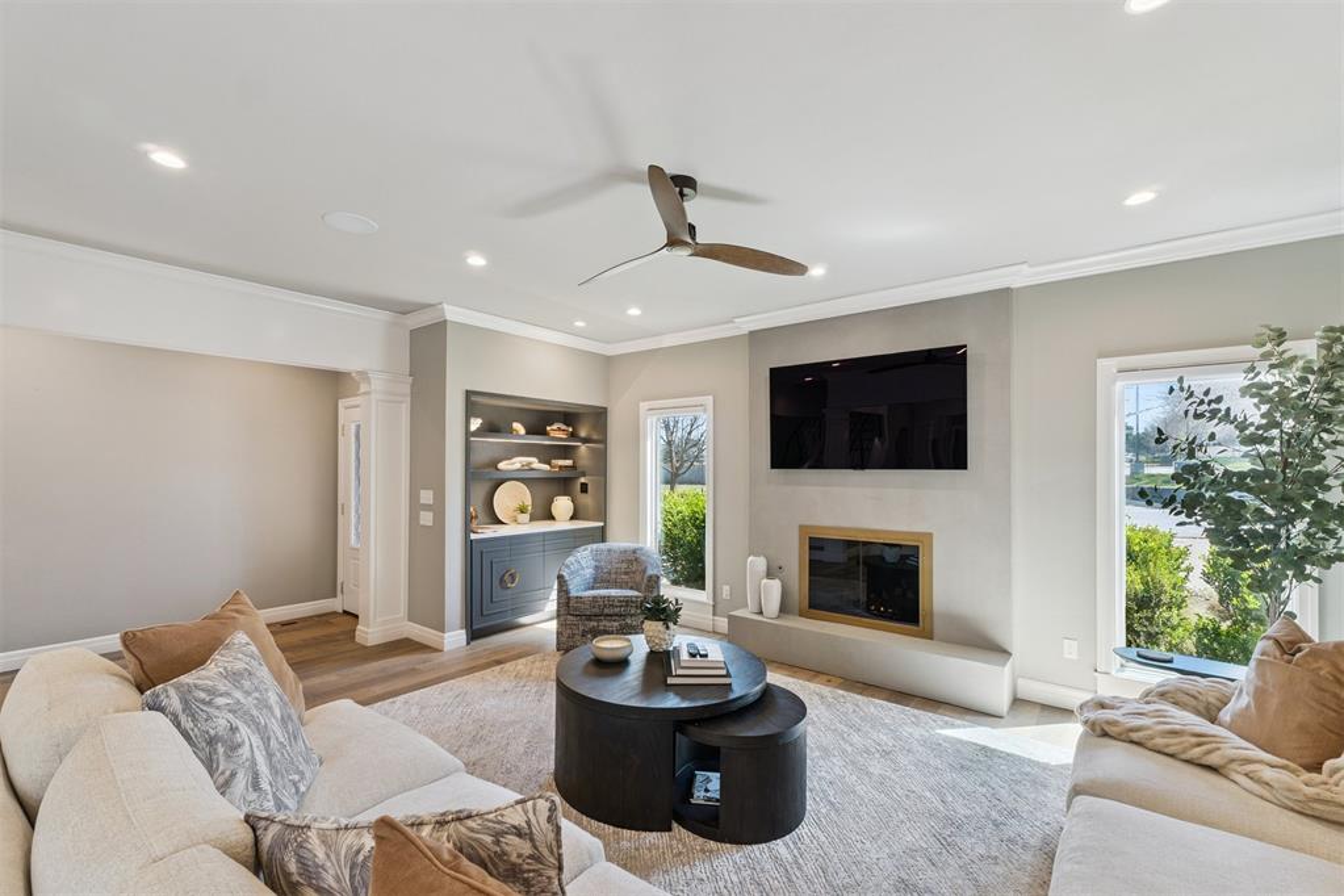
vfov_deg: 77.3
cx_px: 672
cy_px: 448
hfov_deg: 100.4
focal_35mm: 15
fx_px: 560
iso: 200
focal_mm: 10
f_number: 7.1
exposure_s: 1/40
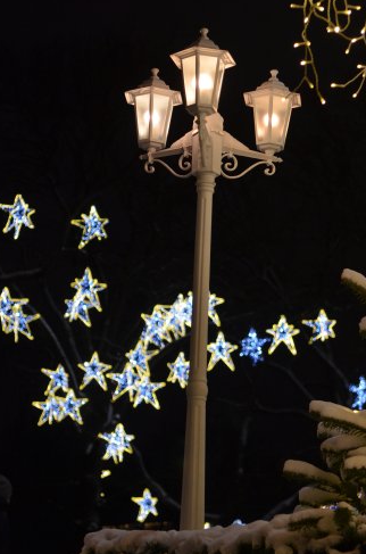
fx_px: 1589
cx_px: 196
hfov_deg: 13.1
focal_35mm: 104
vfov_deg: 19.8
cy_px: 251
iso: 800
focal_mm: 55
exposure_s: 1/160
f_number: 3.2
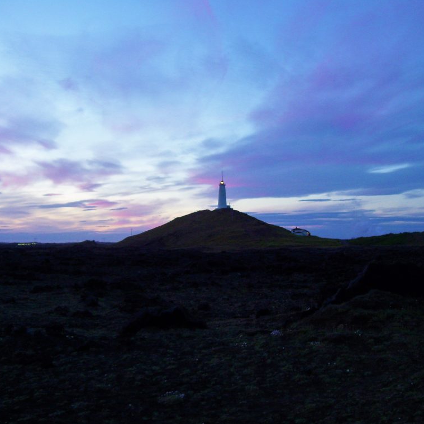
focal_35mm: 43
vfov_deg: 39.2
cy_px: 213
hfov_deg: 39.2
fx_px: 596
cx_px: 220
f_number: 2.7
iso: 160
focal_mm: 6
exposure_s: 1/10
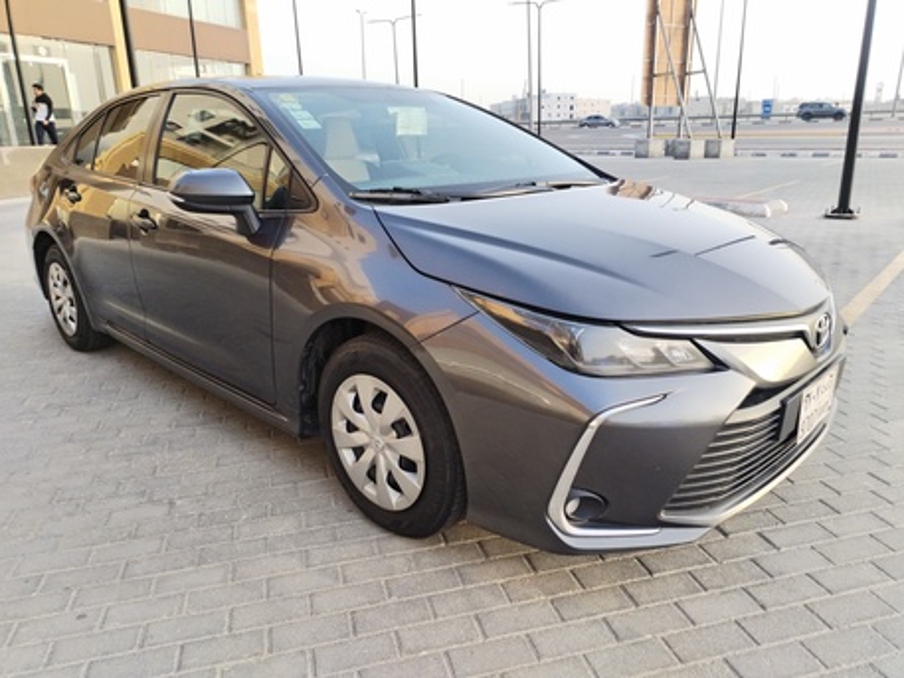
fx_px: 758
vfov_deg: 48.2
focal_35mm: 29
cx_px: 452
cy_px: 339
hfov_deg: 61.6
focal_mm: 4.75
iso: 100
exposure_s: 1/199
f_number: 1.8
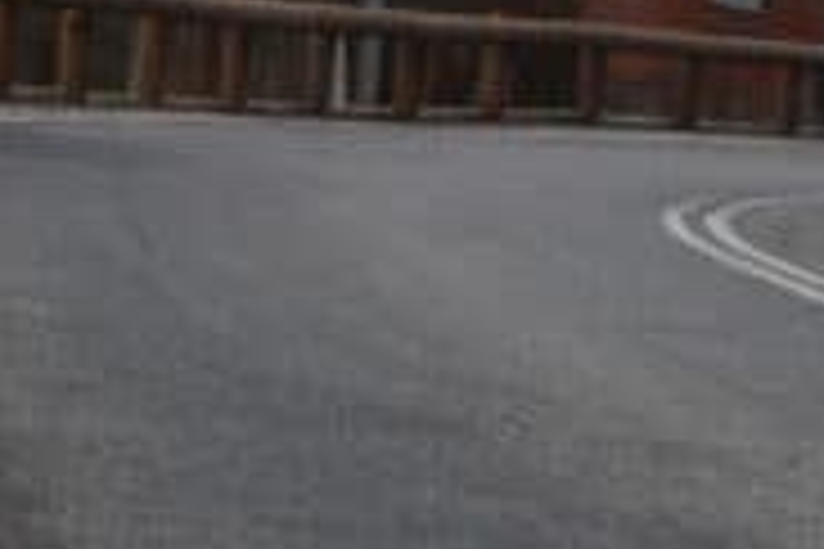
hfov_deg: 3.5
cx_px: 428
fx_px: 13503
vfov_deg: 2.3
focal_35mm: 590
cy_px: 232
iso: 200
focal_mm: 60
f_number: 5
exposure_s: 1/400
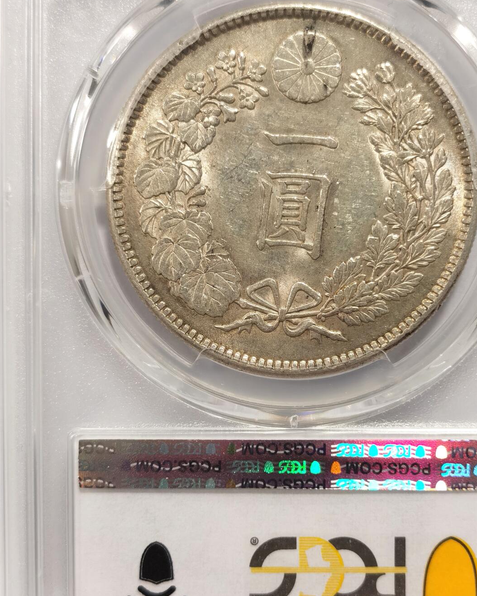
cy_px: 299
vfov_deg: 26.4
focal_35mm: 72
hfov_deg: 21.2
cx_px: 295
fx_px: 1271
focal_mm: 5.56
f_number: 16
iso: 100
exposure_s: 1/100
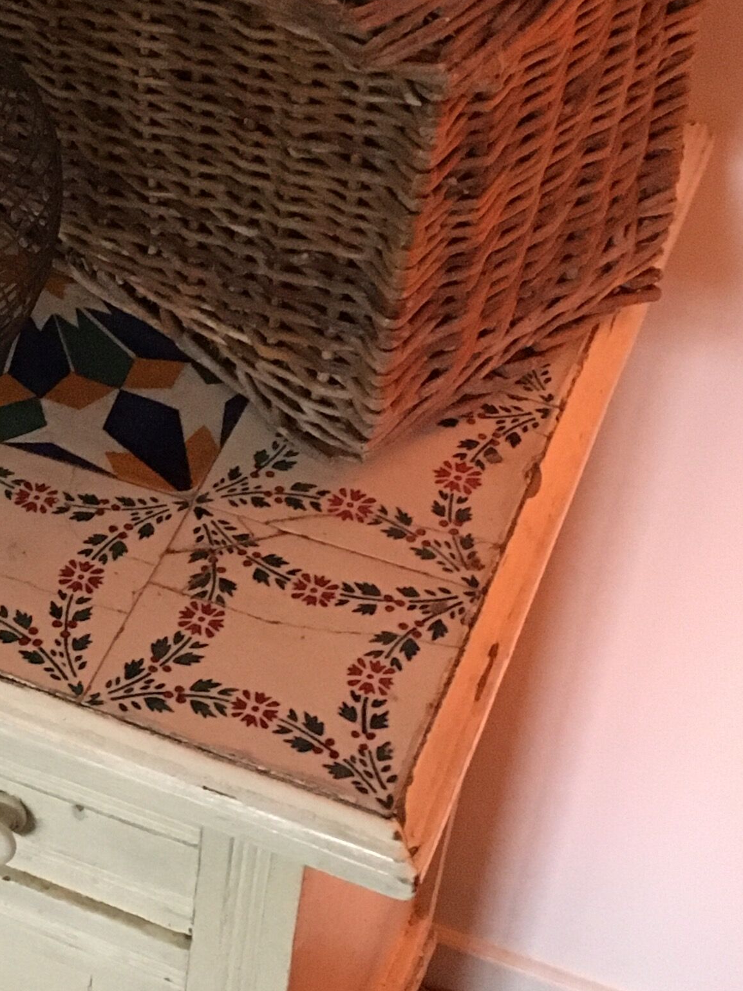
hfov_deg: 18.2
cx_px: -192
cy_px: 419
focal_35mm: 76
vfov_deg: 25.6
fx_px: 2175
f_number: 2.2
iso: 320
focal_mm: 4.15
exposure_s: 1/17
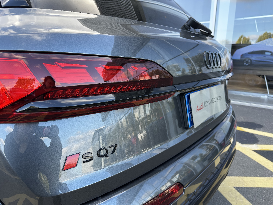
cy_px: 102
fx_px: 189
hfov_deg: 71.6
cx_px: 136
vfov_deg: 56.8
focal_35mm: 24
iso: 64
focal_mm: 6.86
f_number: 1.78
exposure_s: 1/207
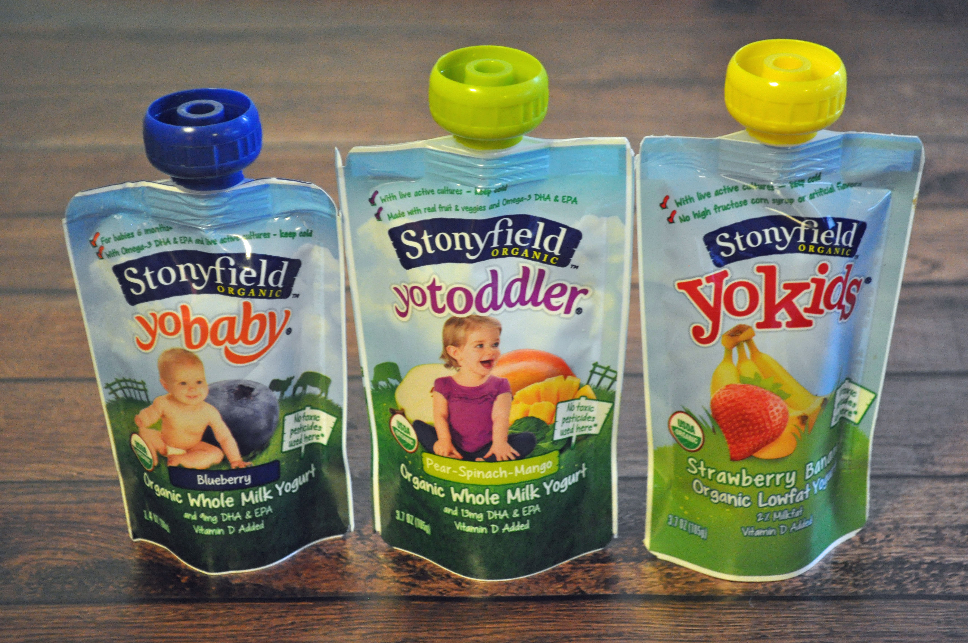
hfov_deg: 26.0
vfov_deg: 17.4
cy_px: 322
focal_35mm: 78
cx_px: 484
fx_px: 2095
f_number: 5.6
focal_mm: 52
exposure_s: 1/6
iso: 1600
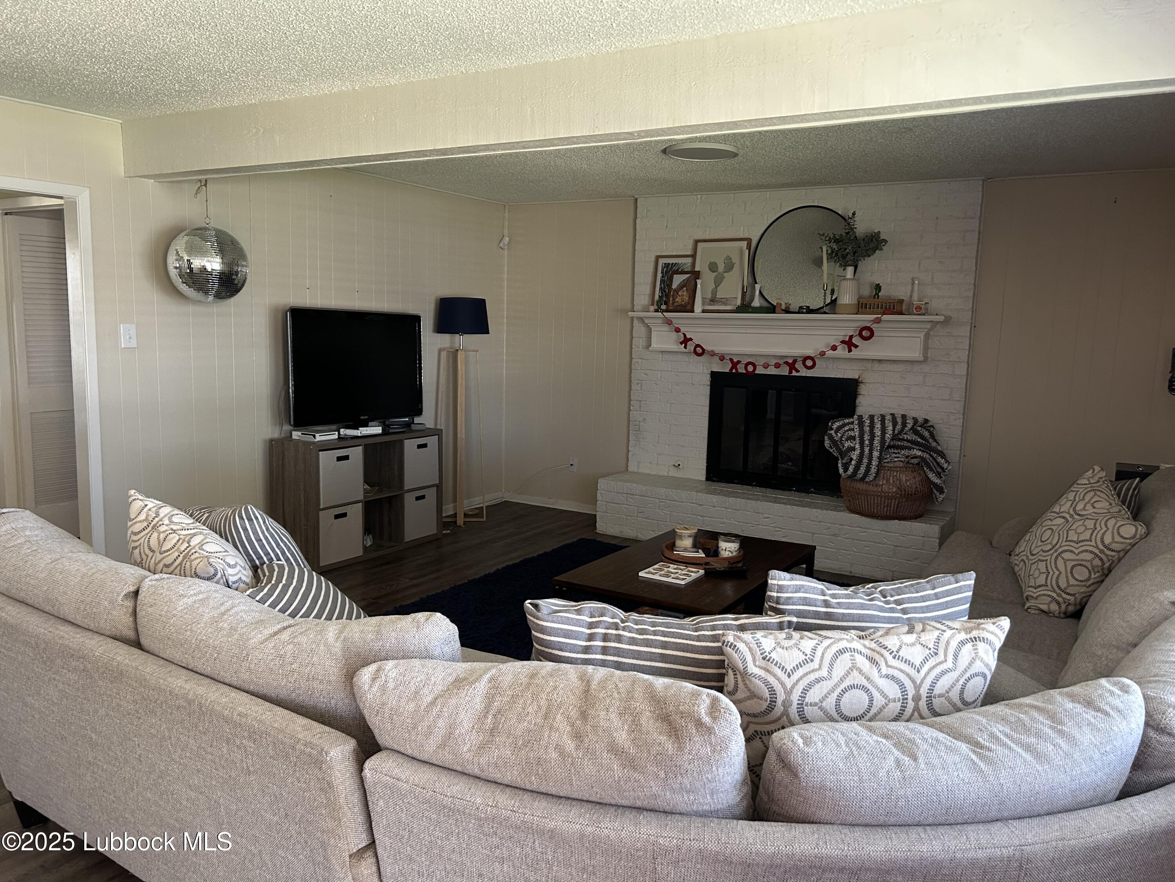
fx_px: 883
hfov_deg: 67.3
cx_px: 588
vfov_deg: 53.1
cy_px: 441
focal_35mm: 26
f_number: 1.5
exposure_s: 1/60
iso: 200
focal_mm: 5.7
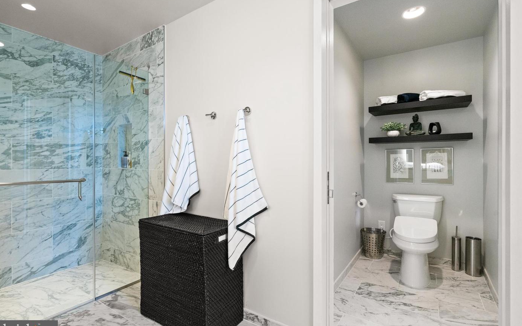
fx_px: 242
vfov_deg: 68.0
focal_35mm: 17
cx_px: 271
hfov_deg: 94.3
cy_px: 158
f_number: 8
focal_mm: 16
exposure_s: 1/8
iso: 640
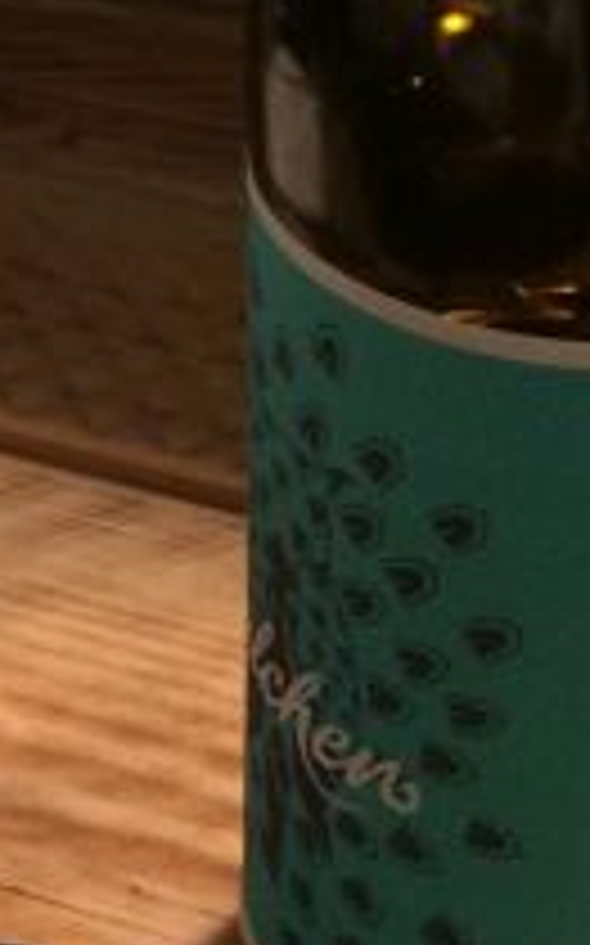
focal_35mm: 117
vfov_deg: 17.5
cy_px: 72
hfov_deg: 11.1
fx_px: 3014
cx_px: 72
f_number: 2.2
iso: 320
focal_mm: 4.15
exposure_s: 1/17
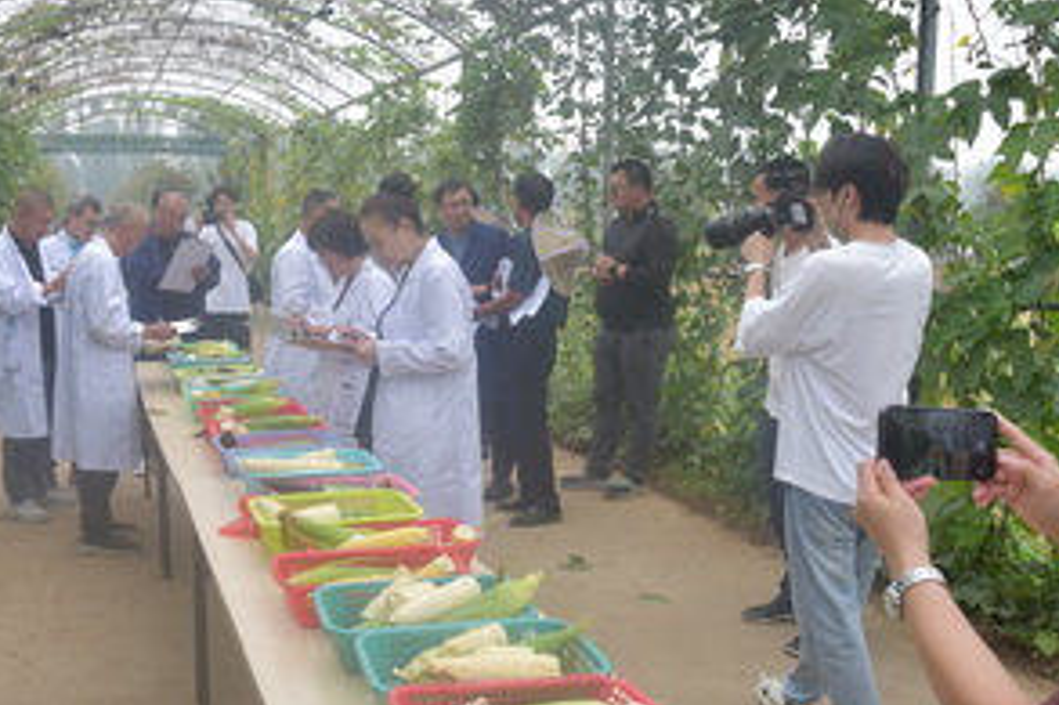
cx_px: 423
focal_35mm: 41
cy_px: 363
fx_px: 1205
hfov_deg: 47.2
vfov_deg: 32.6
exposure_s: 1/160
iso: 400
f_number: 6.3
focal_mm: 30
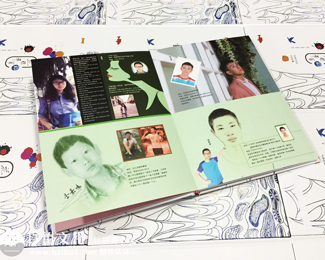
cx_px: 169
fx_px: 298
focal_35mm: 31
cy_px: 128
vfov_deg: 47.1
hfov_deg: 57.2
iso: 250
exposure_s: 1/33
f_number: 2.2
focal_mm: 4.15
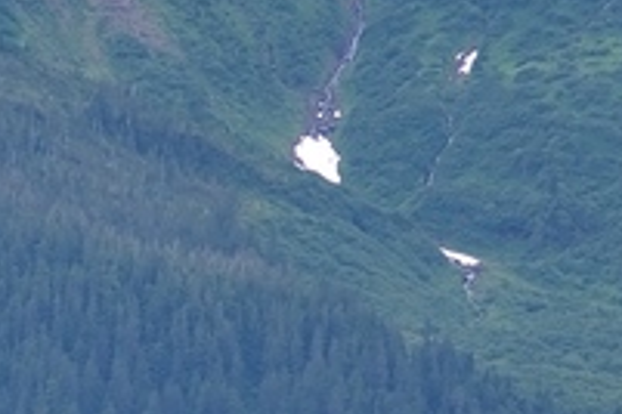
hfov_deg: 3.4
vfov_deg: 2.3
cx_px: -111
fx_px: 10435
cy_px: 392
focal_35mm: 604
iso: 100
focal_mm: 95
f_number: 4.5
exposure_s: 1/200
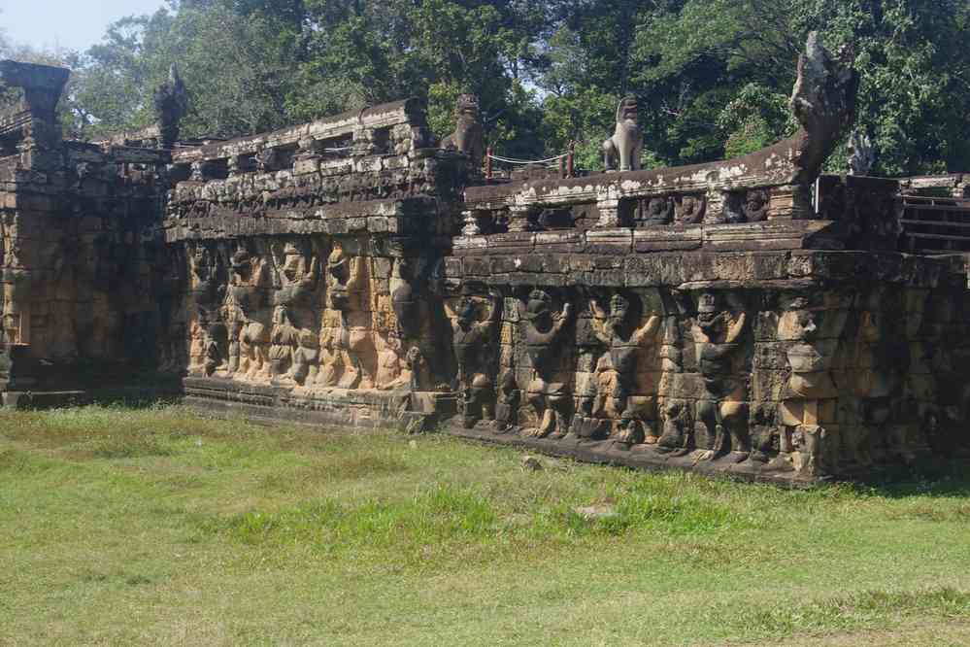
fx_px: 1536
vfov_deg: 23.8
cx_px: 485
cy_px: 324
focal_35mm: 57
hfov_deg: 35.1
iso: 200
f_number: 11
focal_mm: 38
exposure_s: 1/60
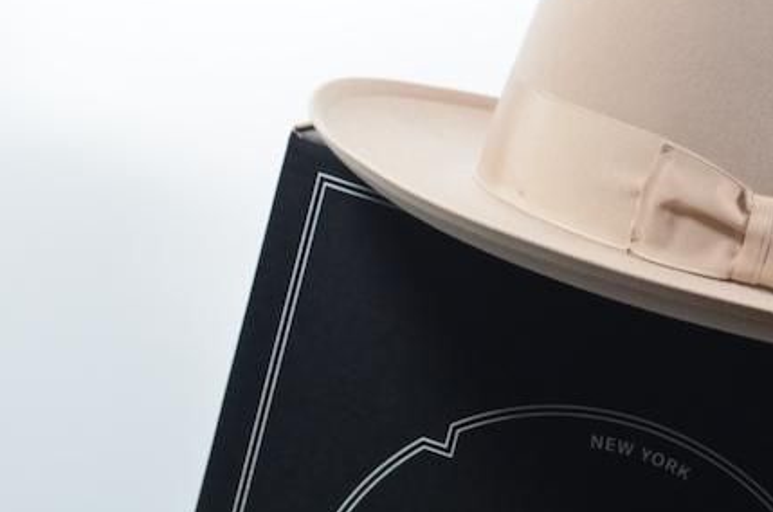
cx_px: 717
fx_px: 2400
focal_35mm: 112
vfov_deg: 12.2
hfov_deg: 18.0
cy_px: 251
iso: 800
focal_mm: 40
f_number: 7.1
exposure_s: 1/40
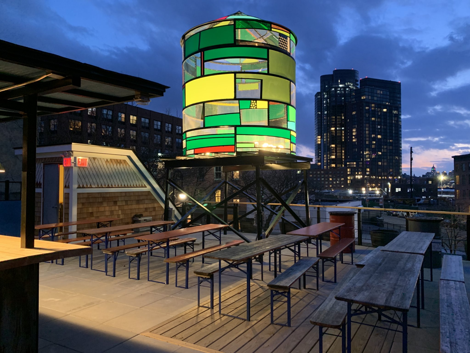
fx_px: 353
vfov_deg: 53.1
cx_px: 235
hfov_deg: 67.3
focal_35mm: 26
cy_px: 176
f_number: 1.8
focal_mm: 4.25
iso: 640
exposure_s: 1/30
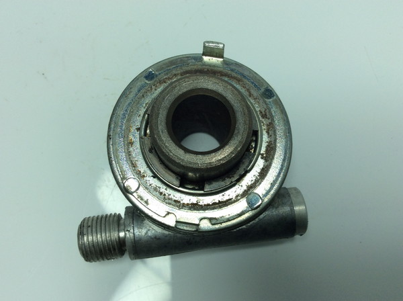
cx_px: 202
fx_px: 372
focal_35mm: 32
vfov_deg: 44.0
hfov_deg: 56.9
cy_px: 150
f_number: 2.4
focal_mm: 3.3
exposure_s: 1/457
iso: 32
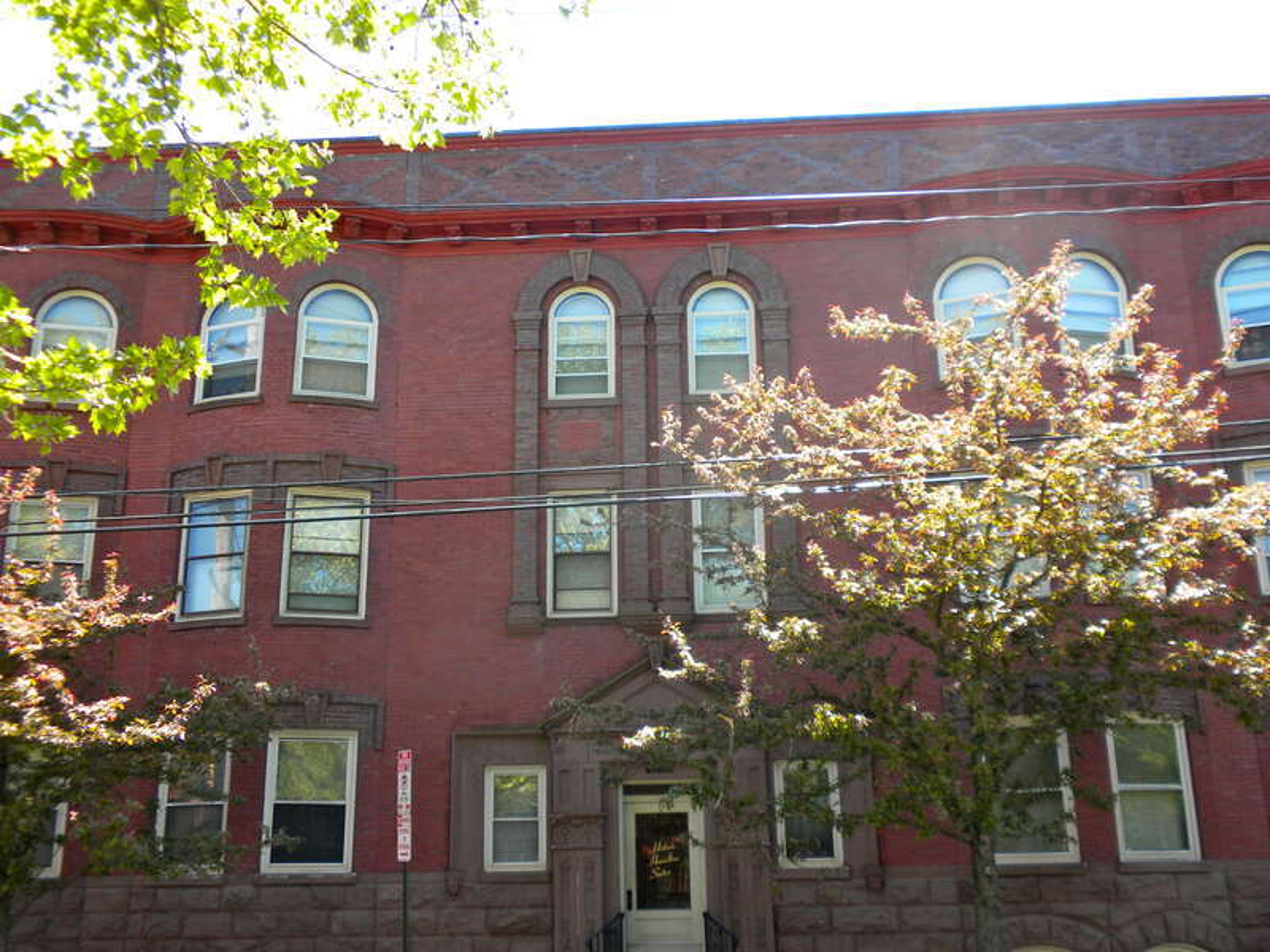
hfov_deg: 50.1
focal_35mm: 37
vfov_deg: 38.7
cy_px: 476
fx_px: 1357
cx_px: 635
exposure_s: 1/107
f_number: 3.5
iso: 64
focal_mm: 6.6
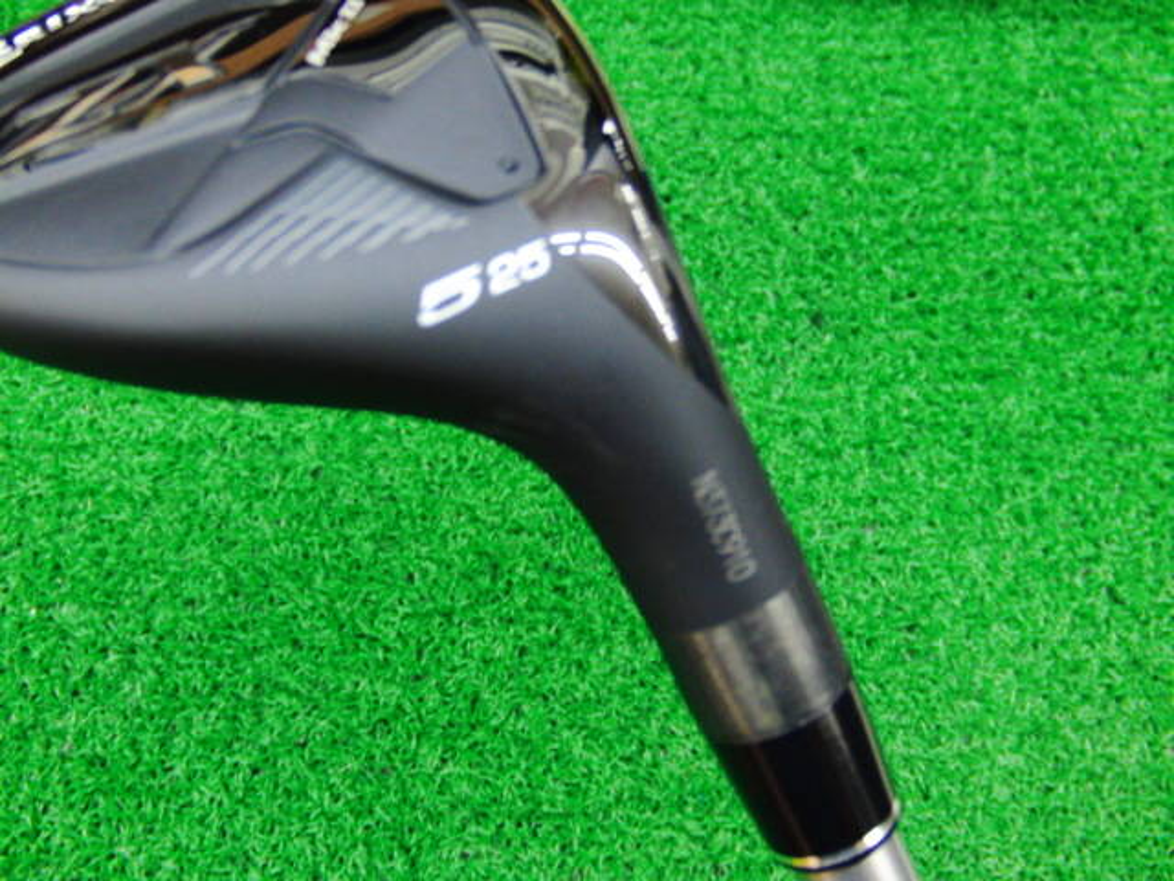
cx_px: 587
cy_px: 440
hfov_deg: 50.1
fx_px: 1255
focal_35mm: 37
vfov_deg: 38.7
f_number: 3.6
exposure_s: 1/20
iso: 400
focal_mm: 6.42
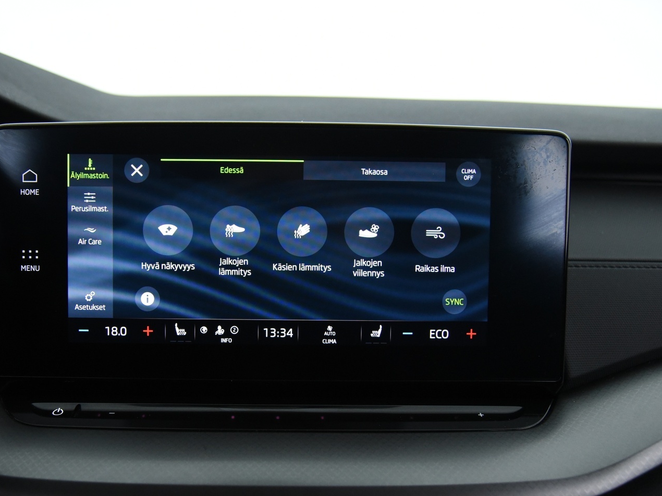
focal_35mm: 38
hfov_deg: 48.8
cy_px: 264
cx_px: 278
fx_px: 727
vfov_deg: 37.7
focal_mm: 31
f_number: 4
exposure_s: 1/60
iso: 4000
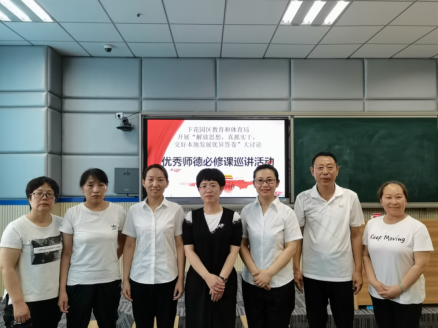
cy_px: 164
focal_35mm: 29
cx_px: 219
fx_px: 367
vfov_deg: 48.2
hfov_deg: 61.7
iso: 320
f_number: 1.9
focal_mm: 4.94
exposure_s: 1/40
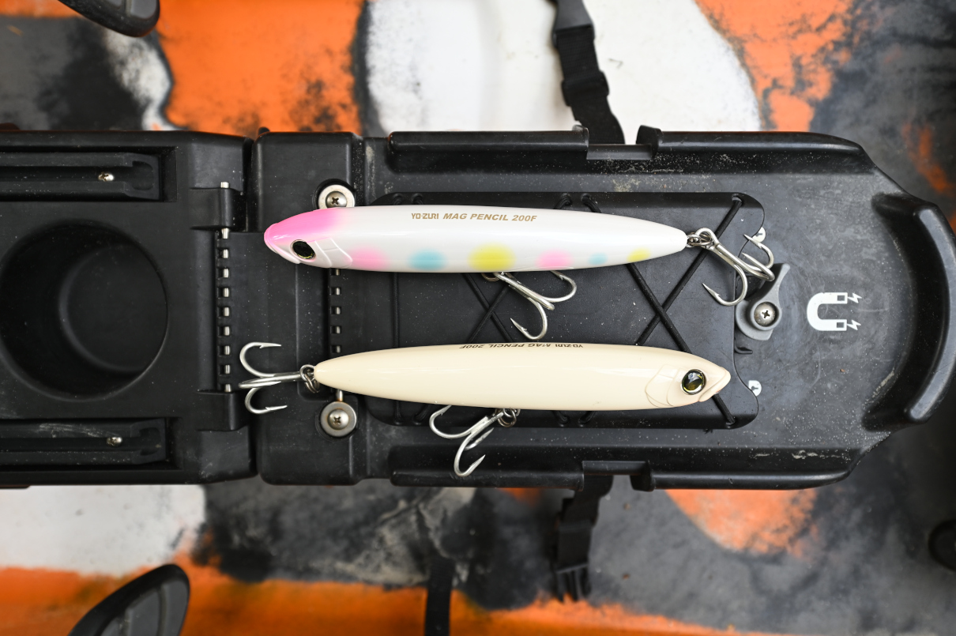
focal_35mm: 24
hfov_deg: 73.8
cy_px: 318
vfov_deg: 53.1
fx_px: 637
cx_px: 478
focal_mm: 24
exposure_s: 1/250
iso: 360
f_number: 4
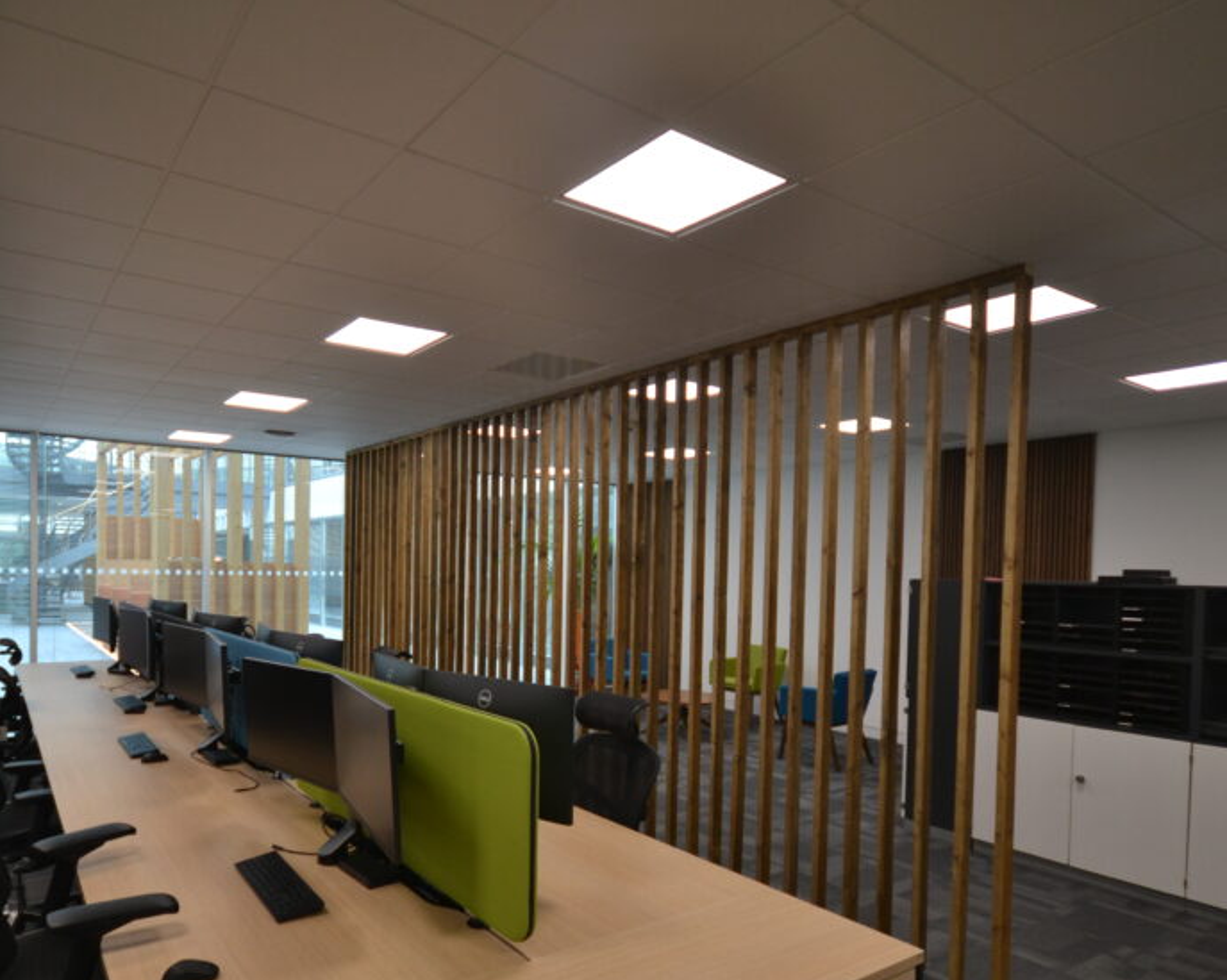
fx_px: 762
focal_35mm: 21
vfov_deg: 65.0
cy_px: 581
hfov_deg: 77.1
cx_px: 513
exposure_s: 1/60
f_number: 4
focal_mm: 10
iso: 400
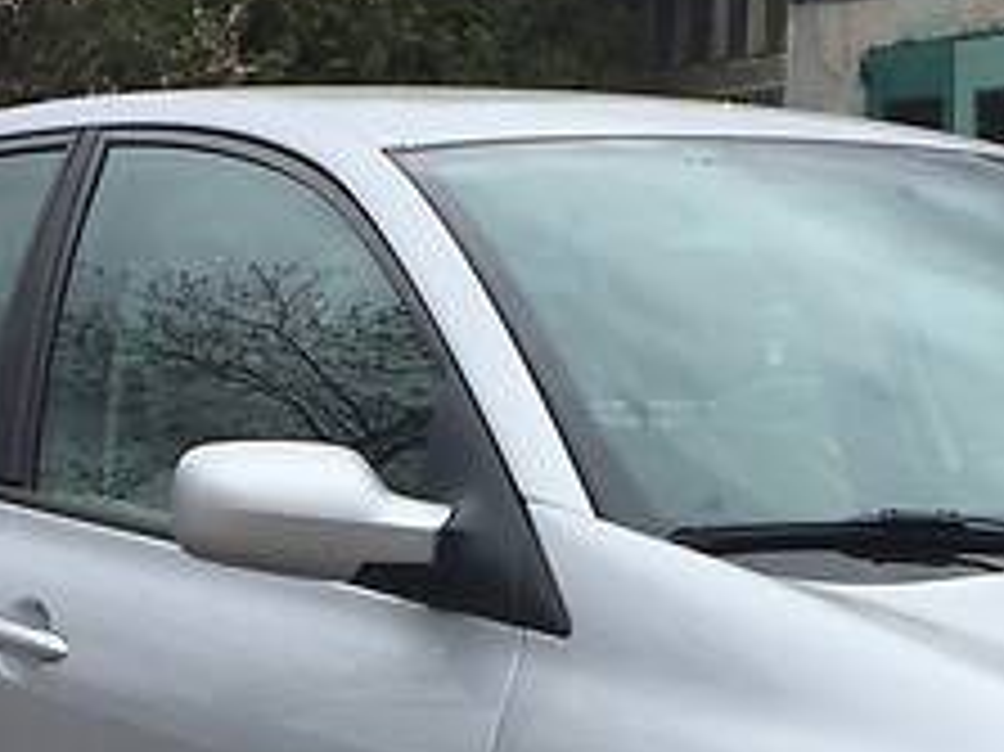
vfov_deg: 13.7
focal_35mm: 104
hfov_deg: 18.8
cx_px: 752
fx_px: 3015
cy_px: 995
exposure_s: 1/1721
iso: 32
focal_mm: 4.2
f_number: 2.2
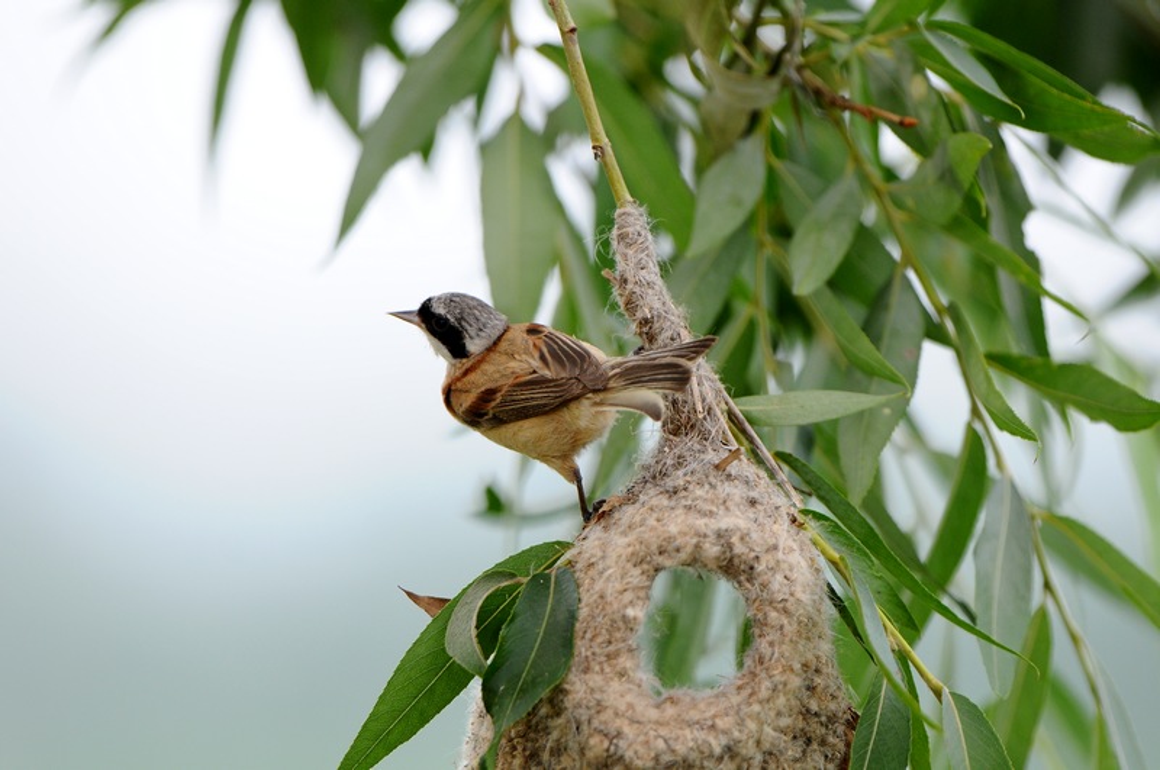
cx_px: 580
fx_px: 24132
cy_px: 385
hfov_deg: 2.8
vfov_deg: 1.8
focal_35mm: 750
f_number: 4
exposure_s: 1/640
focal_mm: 500
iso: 400
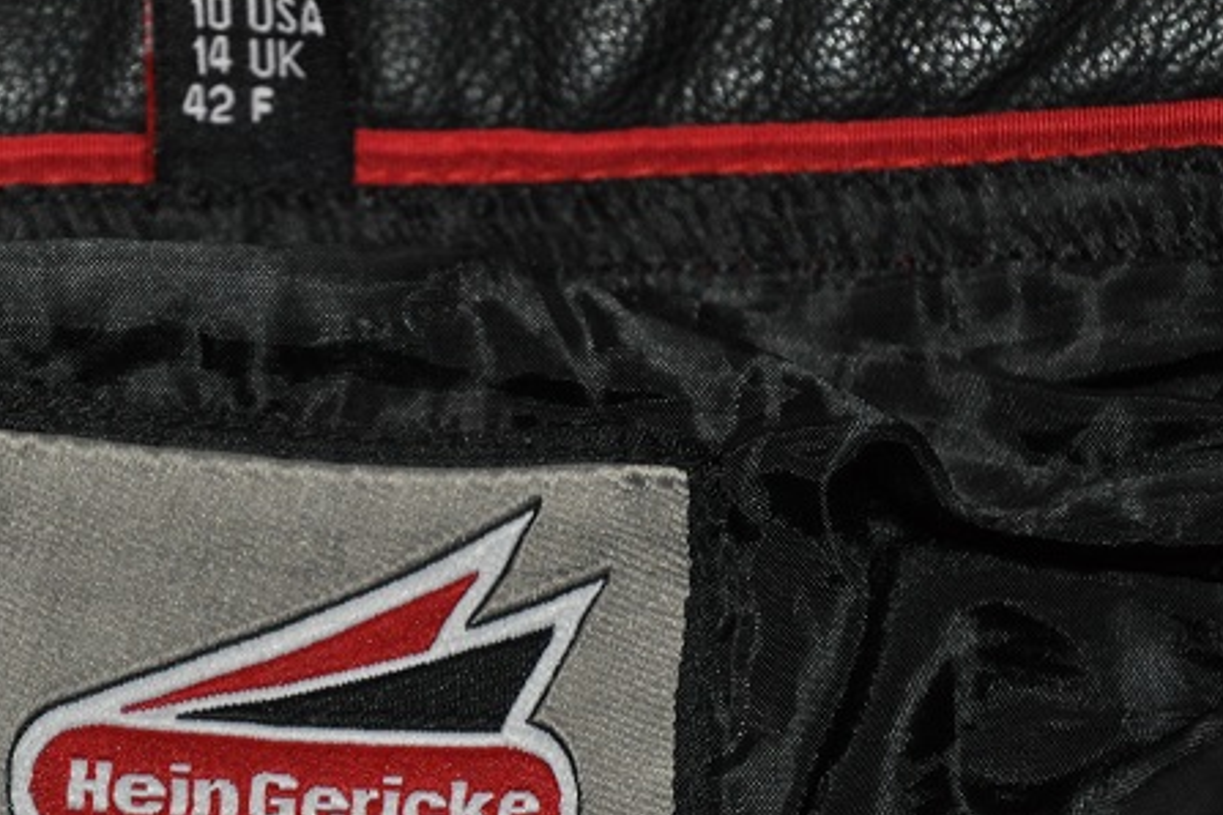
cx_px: 276
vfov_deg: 6.4
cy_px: 465
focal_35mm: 216
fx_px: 7337
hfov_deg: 9.5
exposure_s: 1/60
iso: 800
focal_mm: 86
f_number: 5.6
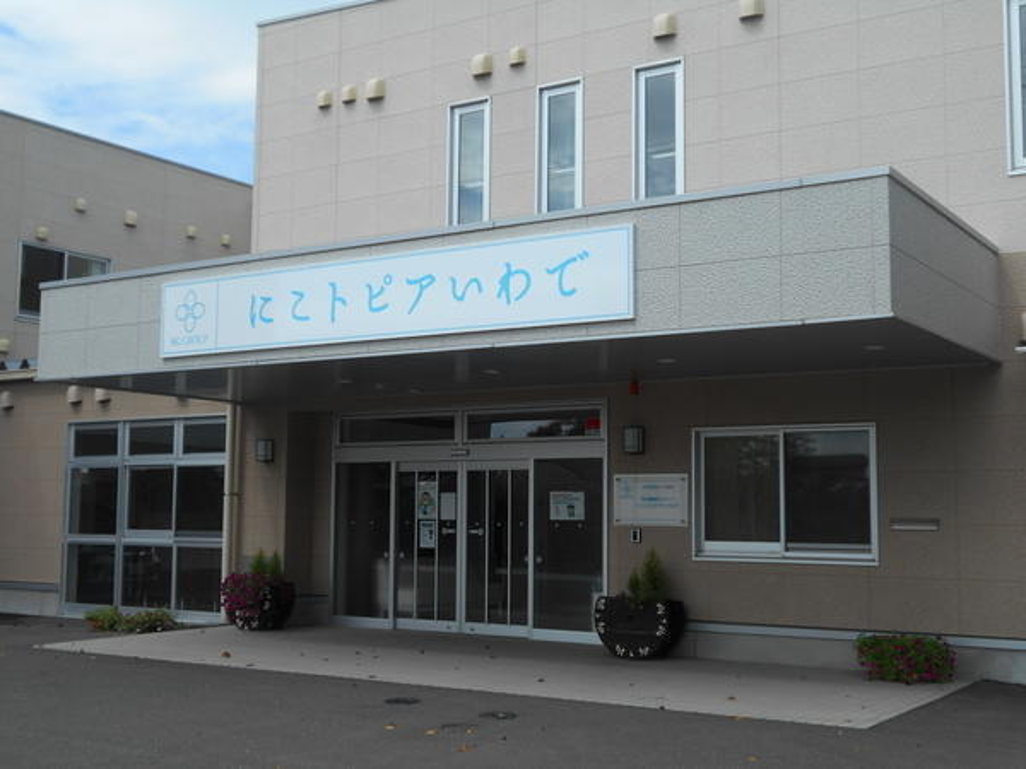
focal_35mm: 43
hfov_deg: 43.9
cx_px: 513
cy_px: 384
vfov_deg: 33.6
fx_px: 1274
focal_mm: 7.7
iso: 80
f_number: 4.2
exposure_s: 1/640
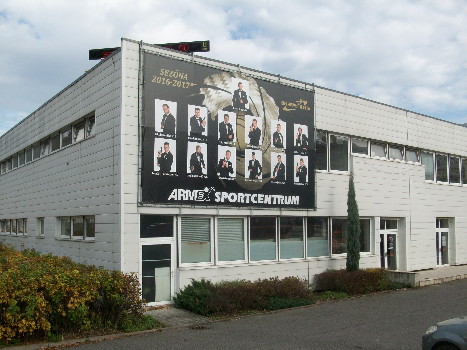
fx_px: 459
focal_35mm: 34
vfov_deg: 41.8
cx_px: 234
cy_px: 175
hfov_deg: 54.0
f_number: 5.5
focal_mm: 5.7
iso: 64
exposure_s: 1/239
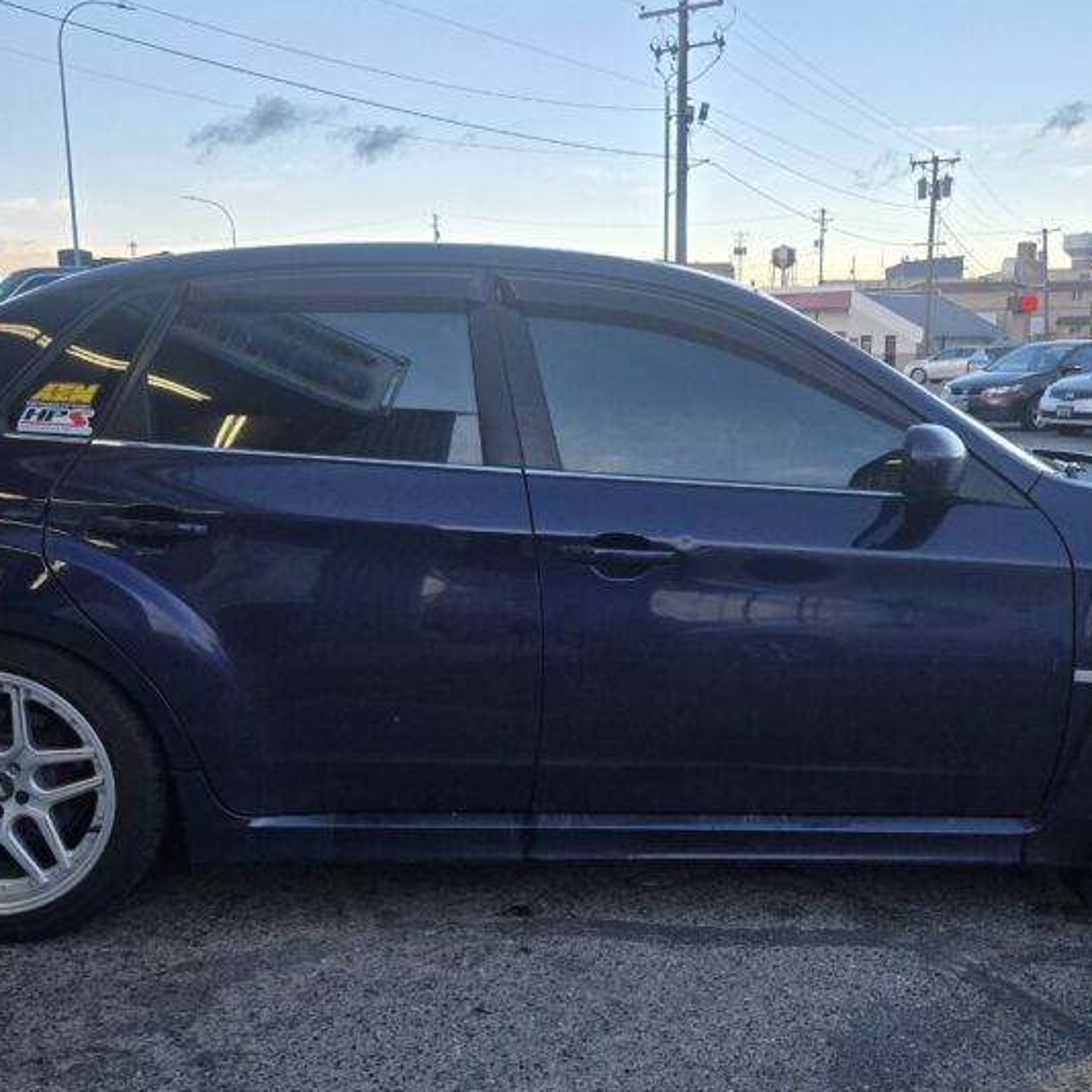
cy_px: 642
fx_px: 1392
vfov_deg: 42.7
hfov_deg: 42.8
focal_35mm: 39
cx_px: 597
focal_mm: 5.4
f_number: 1.8
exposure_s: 1/508
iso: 100
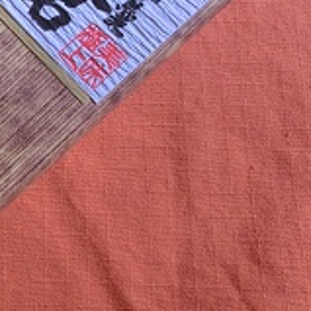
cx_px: -83
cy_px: 80
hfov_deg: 23.9
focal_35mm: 64
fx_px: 651
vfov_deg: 26.6
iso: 125
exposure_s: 1/125
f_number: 3.3
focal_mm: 4.4
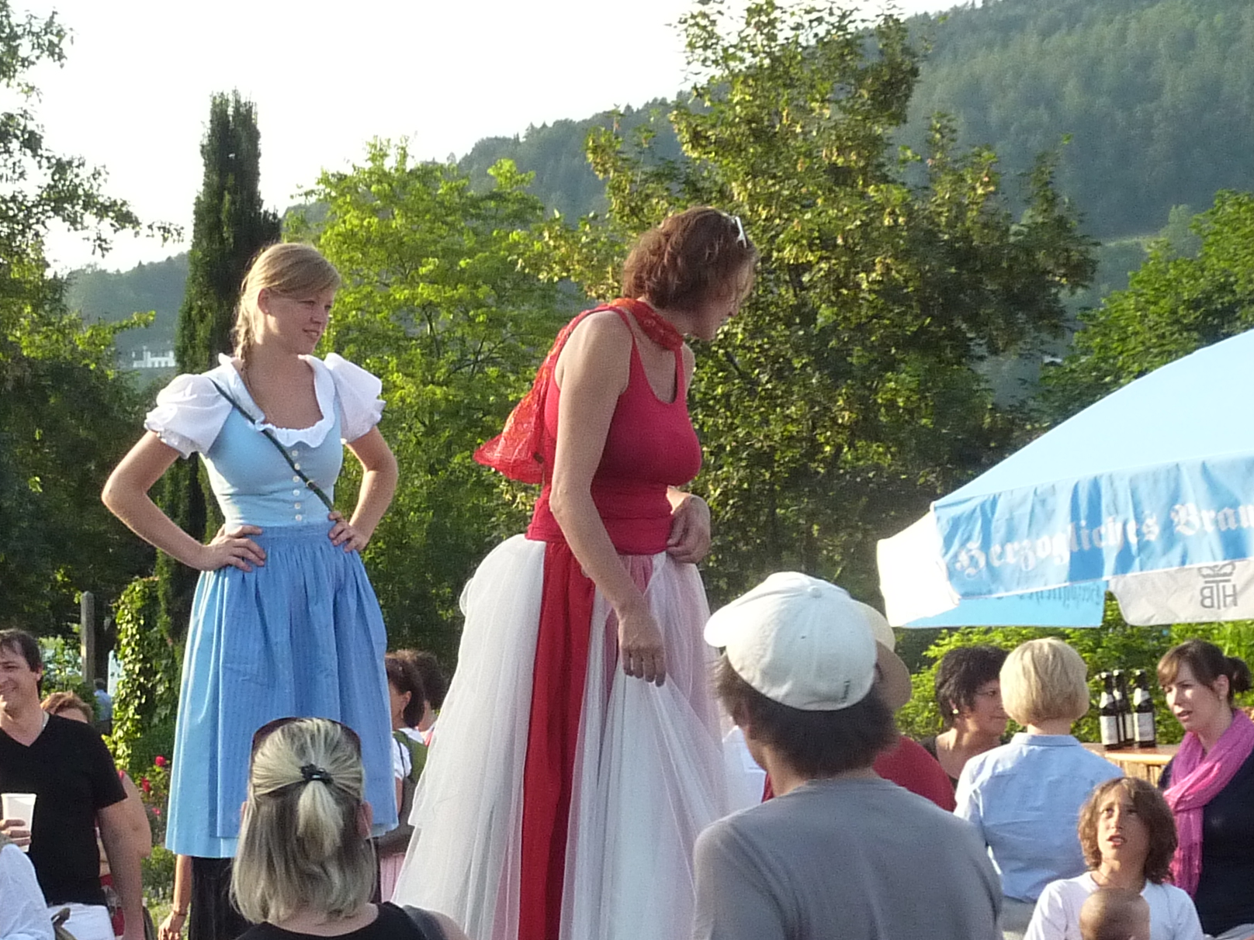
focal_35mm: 90
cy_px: 589
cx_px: 477
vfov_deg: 16.4
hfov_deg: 21.7
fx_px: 3260
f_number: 4
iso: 320
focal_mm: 6.5
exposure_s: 1/250
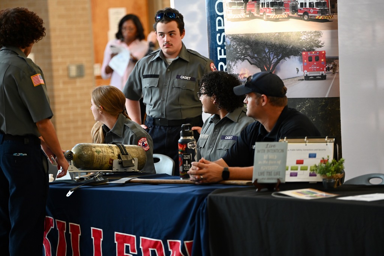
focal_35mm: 180
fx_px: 1918
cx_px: 192
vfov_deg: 7.6
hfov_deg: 11.4
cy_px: 128
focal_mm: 180
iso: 1600
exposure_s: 1/160
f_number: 2.8
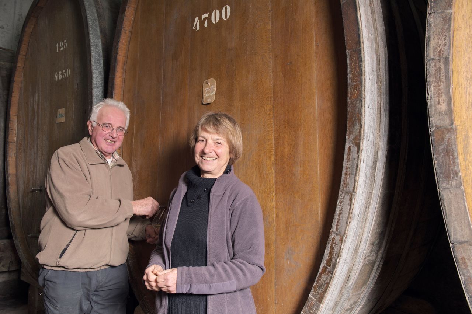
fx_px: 380
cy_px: 157
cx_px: 236
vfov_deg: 44.9
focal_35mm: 29
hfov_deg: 63.7
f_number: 5.6
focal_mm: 29
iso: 400
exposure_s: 1/350
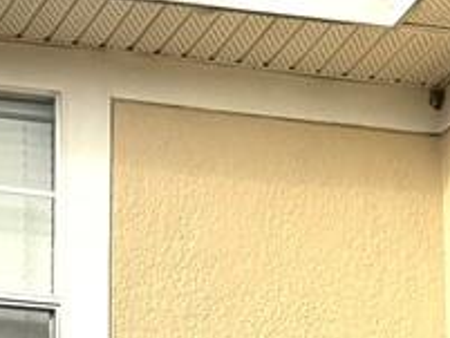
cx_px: -215
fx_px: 2484
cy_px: 983
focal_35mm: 191
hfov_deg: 10.0
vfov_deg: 7.0
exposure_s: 1/4049
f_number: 1.78
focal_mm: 6.76
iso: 80
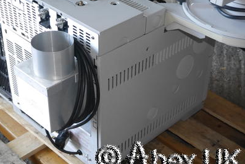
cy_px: 84
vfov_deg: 20.9
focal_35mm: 65
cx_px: 122
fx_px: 442
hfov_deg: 30.9
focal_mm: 31
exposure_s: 1/125
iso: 3200
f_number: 6.3
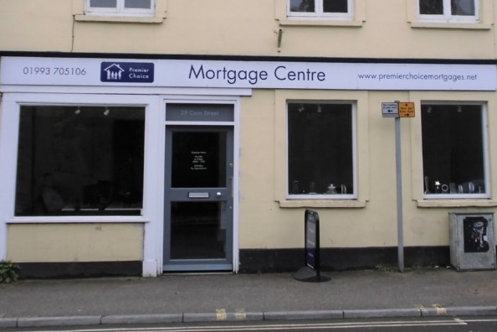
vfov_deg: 25.3
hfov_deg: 38.2
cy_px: 44
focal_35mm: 52
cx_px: 263
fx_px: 718
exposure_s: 1/320
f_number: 3.4
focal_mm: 5.3
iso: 64
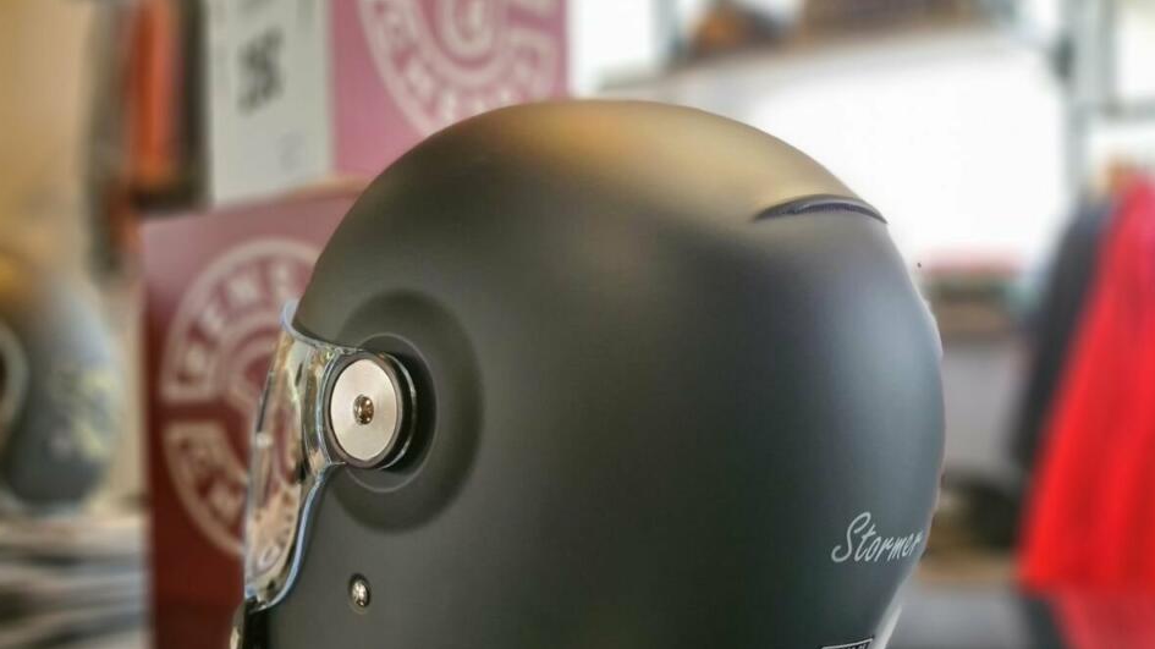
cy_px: 419
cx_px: 579
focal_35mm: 31
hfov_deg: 62.6
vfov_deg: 37.4
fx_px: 949
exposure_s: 1/50
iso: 320
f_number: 2
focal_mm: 5.9
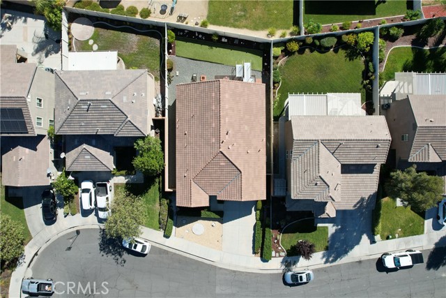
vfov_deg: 57.3
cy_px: 149
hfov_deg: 78.6
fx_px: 273
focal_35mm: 22
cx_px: 223
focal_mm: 8.38
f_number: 2.8
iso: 140
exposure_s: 1/2000
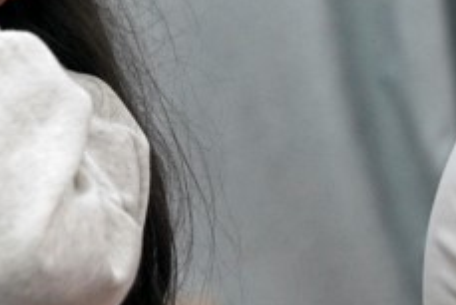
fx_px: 9962
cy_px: -144
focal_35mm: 786
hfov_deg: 2.6
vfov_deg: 1.8
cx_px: -219
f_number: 4
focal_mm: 200
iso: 2500
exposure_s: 1/250
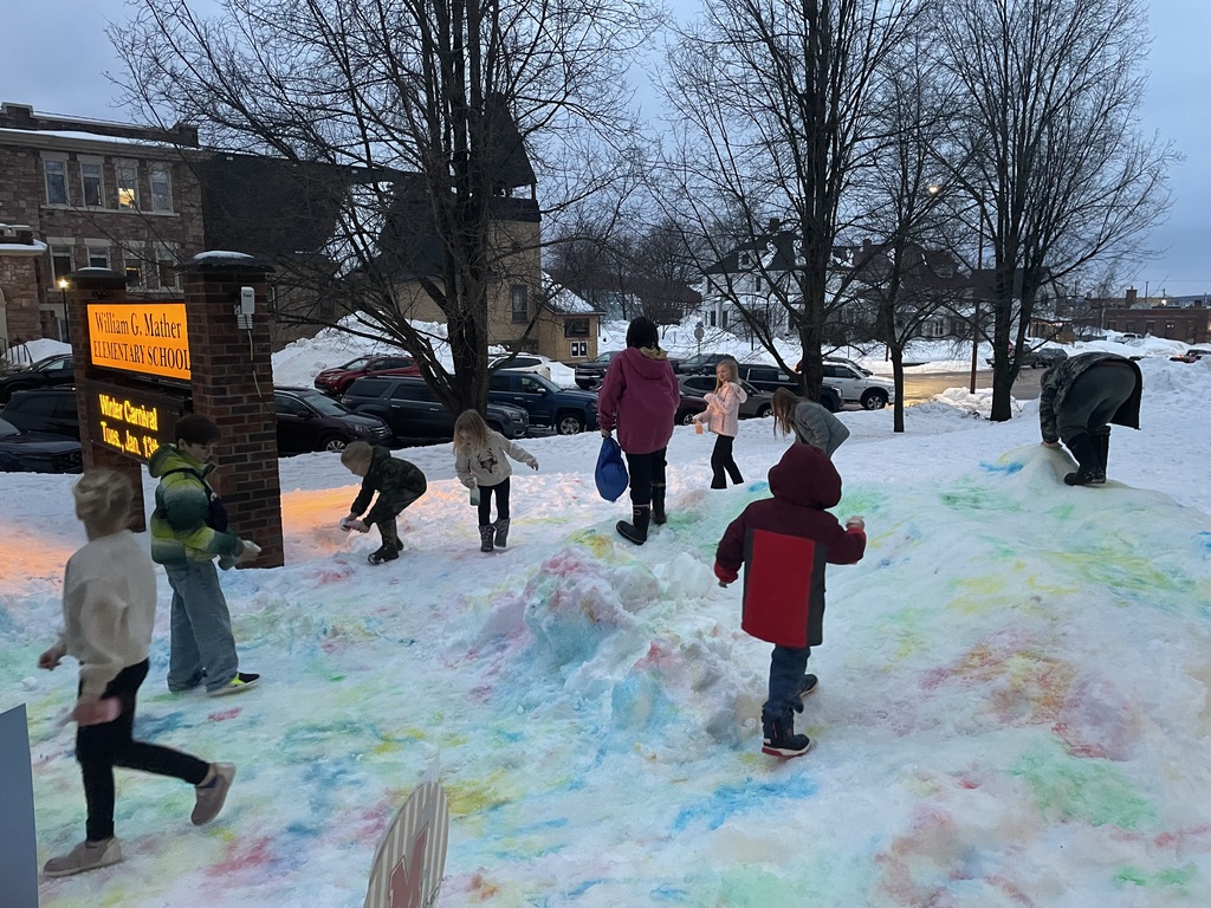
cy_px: 454
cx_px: 606
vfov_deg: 53.1
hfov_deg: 67.3
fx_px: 910
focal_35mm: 26
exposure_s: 1/50
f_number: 1.6
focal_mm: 4.2
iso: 500
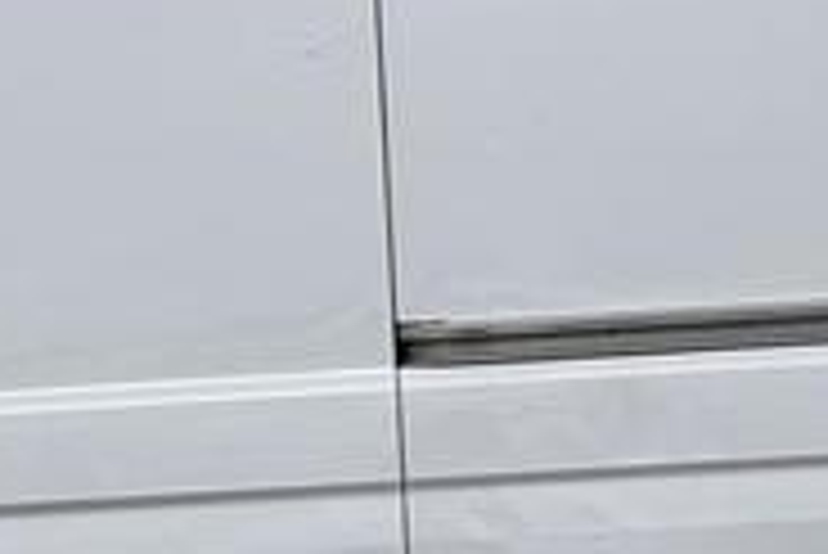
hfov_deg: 28.1
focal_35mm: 71
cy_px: 378
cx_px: 234
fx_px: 1634
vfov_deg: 19.2
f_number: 2.2
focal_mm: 2.22
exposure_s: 1/741
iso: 40
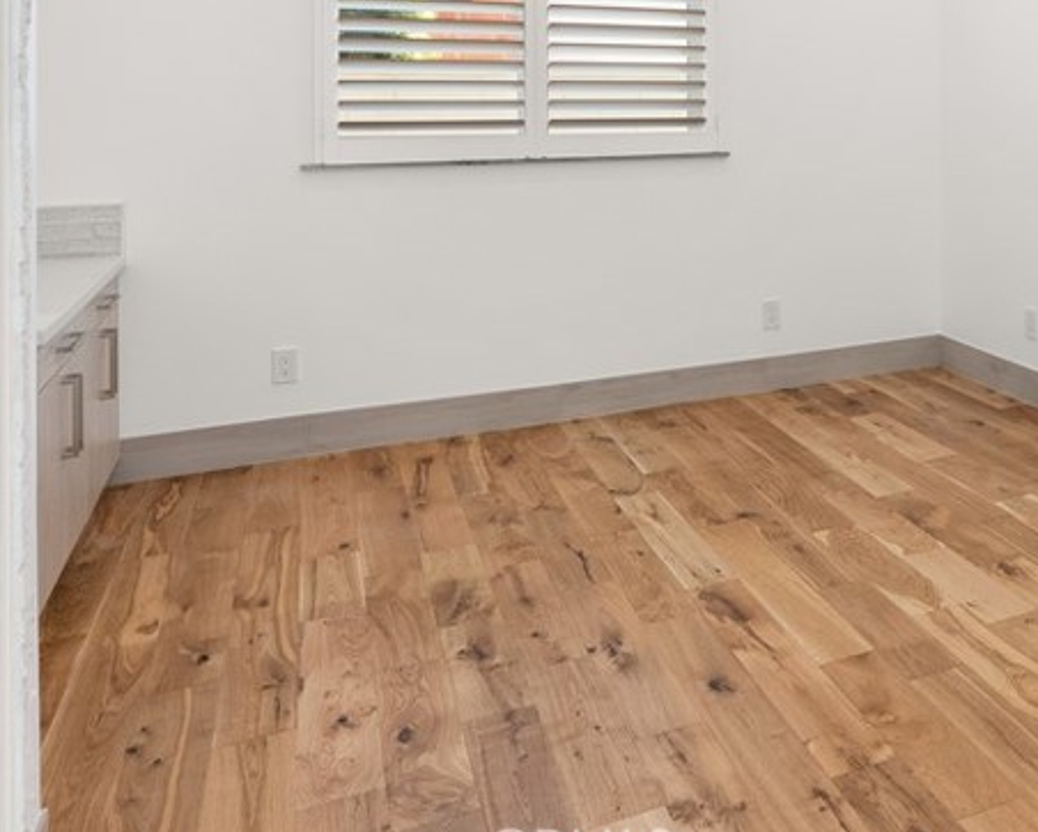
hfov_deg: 48.8
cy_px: 98
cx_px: 877
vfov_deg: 40.4
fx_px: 1045
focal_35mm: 34
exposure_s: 1/25
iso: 640
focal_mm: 16
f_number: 9
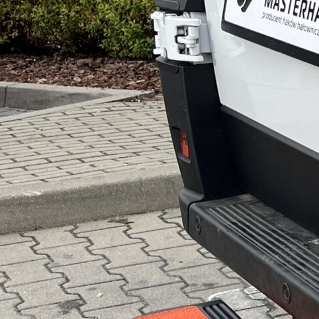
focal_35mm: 122
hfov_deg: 13.2
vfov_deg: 14.0
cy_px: 351
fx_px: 1272
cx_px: 537
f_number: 1.6
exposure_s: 1/1325
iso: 50
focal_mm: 5.1
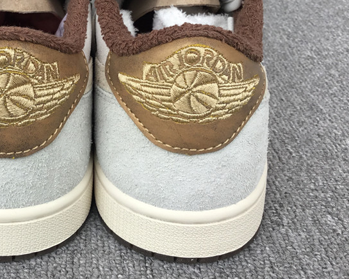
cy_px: 82
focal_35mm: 50
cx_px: 94
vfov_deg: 29.9
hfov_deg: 36.6
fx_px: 516
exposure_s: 1/100
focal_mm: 3.3
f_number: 2.4
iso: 32
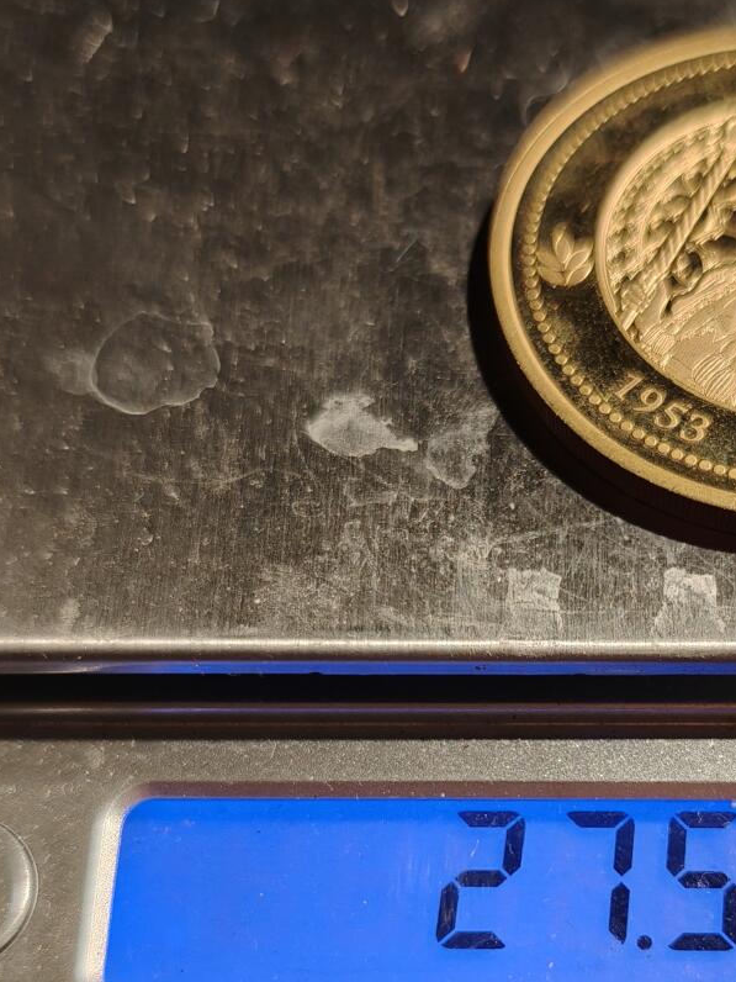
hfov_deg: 27.7
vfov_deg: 36.1
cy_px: 720
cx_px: 530
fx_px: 1474
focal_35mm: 52
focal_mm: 6.06
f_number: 1.6
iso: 250
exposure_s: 1/200
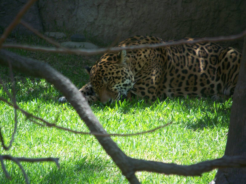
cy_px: 92
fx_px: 3070
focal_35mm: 432
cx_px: 123
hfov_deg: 4.6
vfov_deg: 3.4
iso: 80
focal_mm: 70.2
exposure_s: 1/100
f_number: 4.8
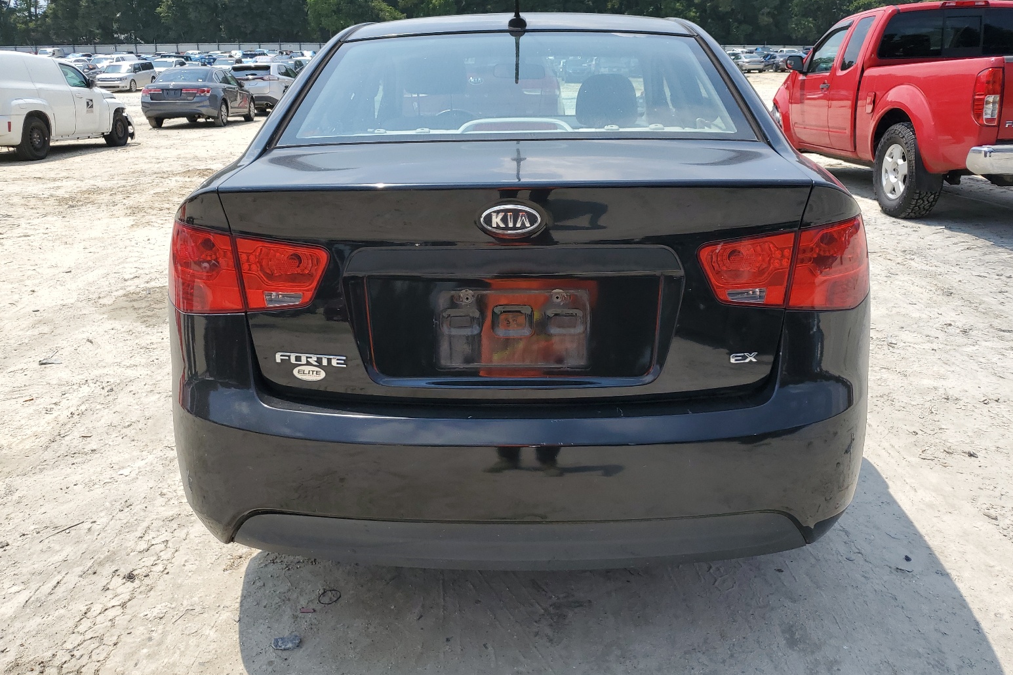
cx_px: 514
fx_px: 788
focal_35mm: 28
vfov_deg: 46.3
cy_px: 296
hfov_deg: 65.5
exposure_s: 1/3333
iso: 50
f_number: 1.5
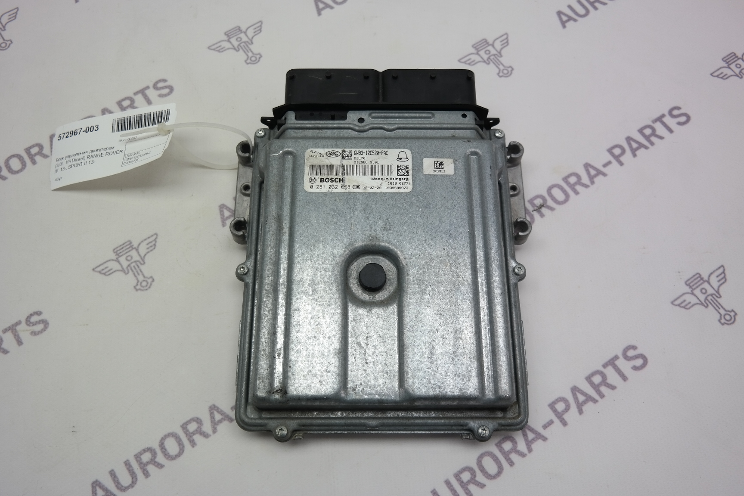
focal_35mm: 30
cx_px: 372
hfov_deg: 61.9
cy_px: 248
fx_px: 620
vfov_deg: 43.6
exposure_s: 1/80
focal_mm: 20
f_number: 3.5
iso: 100
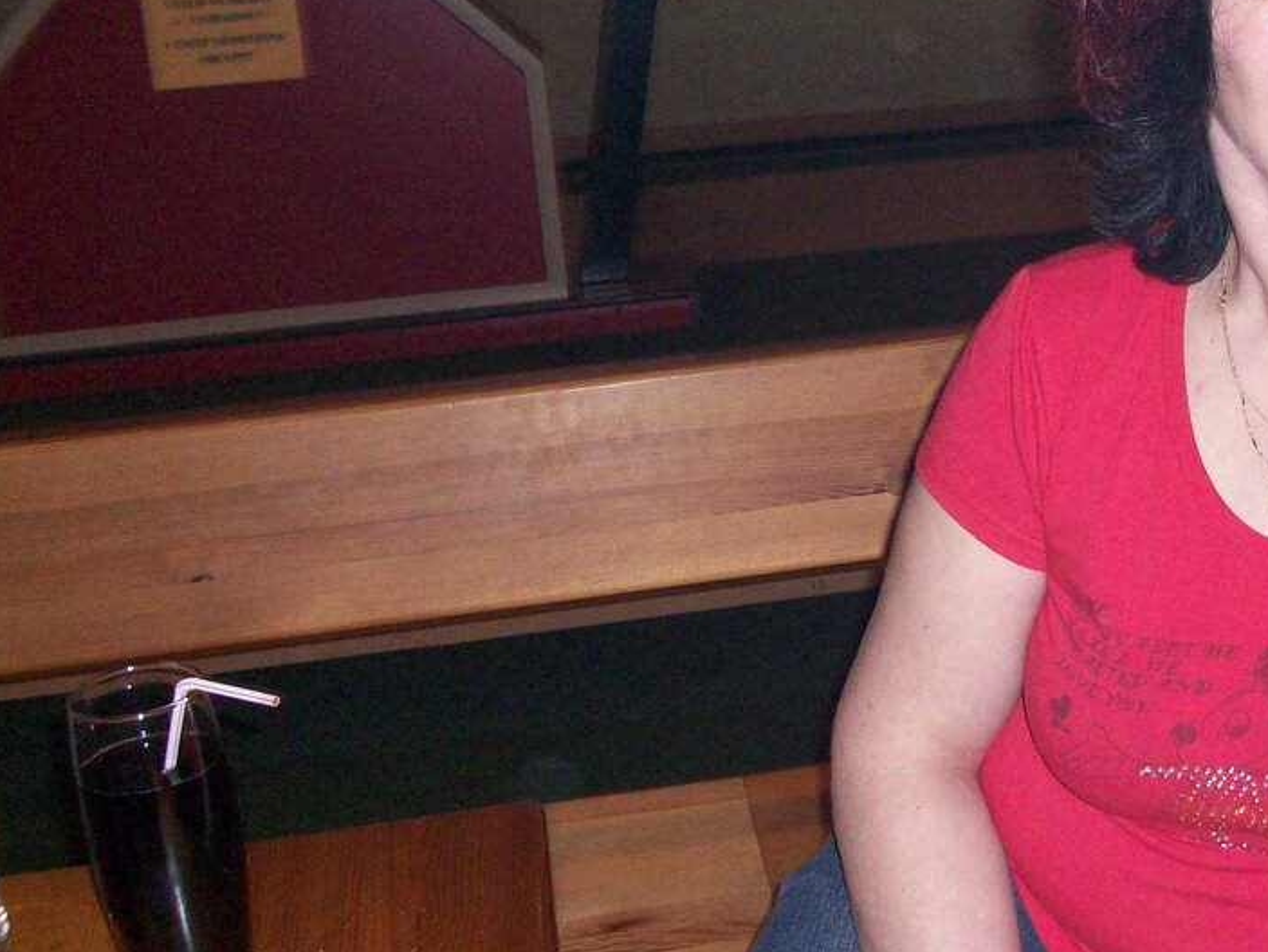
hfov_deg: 32.2
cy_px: 442
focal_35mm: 58
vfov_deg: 25.2
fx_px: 2126
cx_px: 1046
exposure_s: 1/60
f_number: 2.8
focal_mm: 5.7
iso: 160
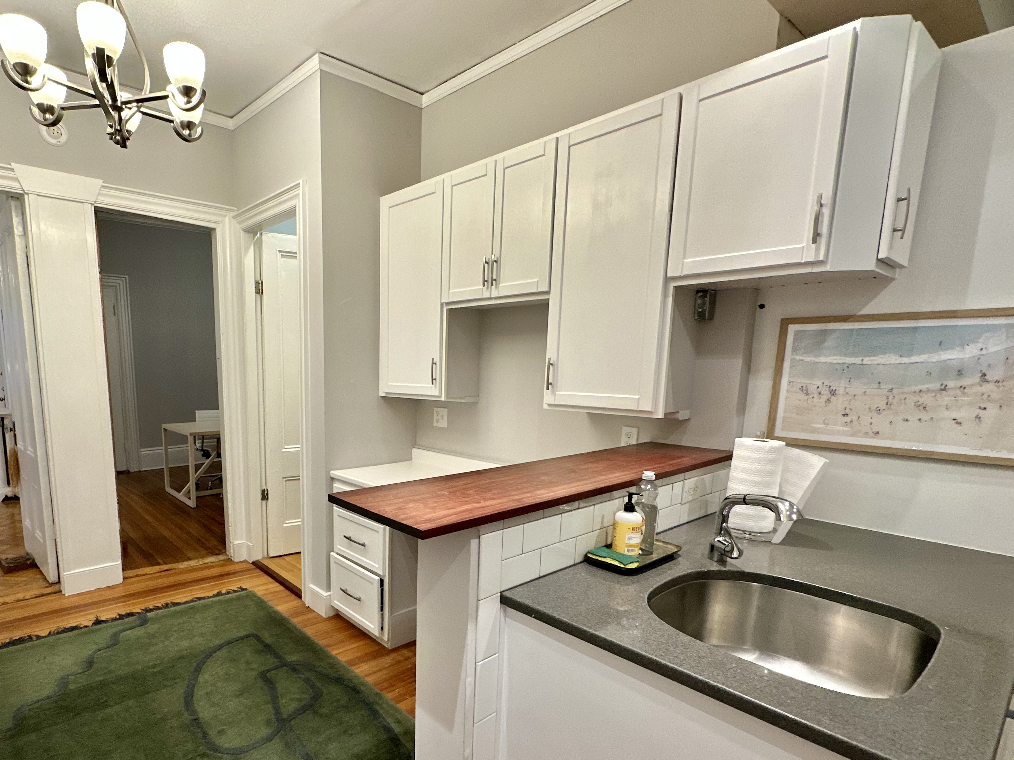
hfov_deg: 82.8
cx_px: 372
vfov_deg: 68.1
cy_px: 452
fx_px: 557
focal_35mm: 19
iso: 160
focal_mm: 2.22
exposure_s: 1/60
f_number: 2.2
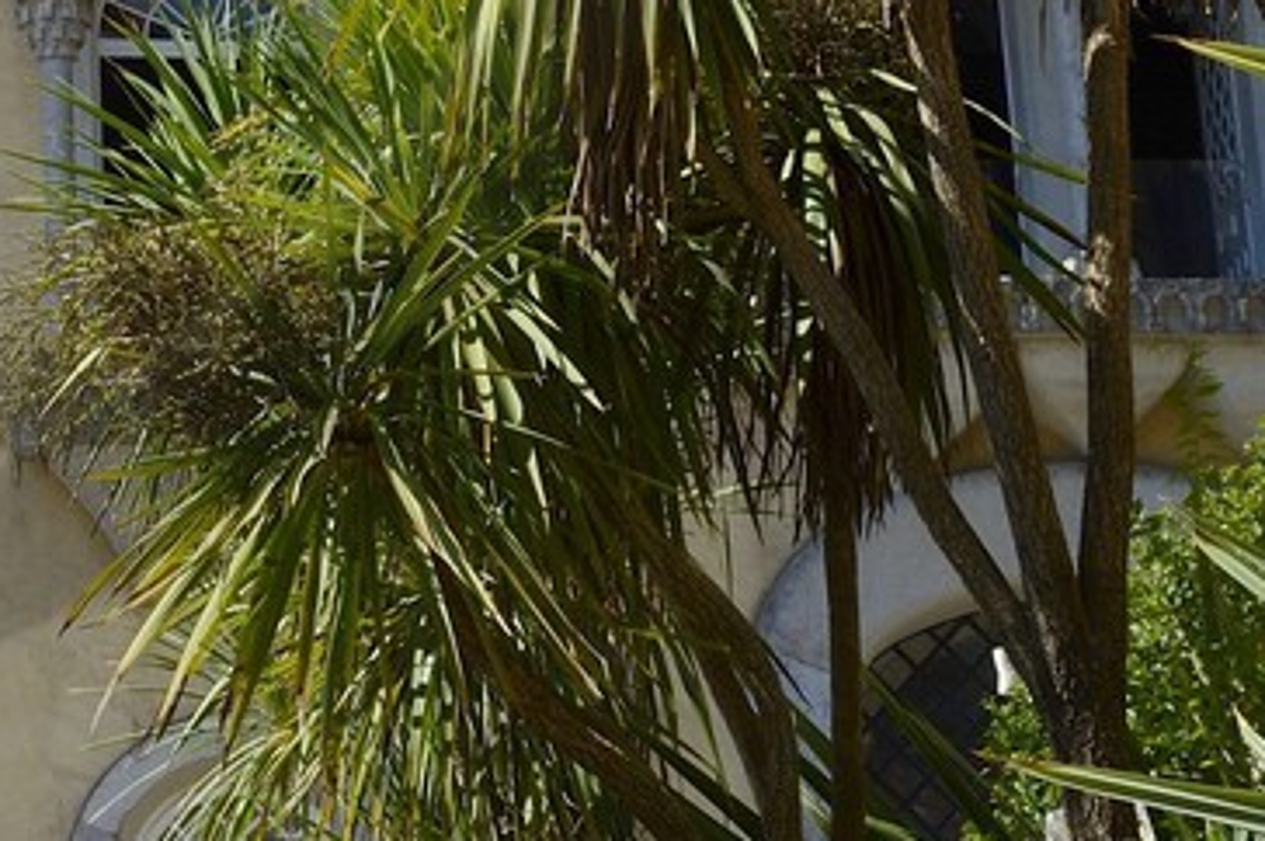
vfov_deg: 7.9
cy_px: -688
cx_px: -587
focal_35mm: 167
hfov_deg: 11.8
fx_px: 5863
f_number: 14
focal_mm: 38
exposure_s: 1/250
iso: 200
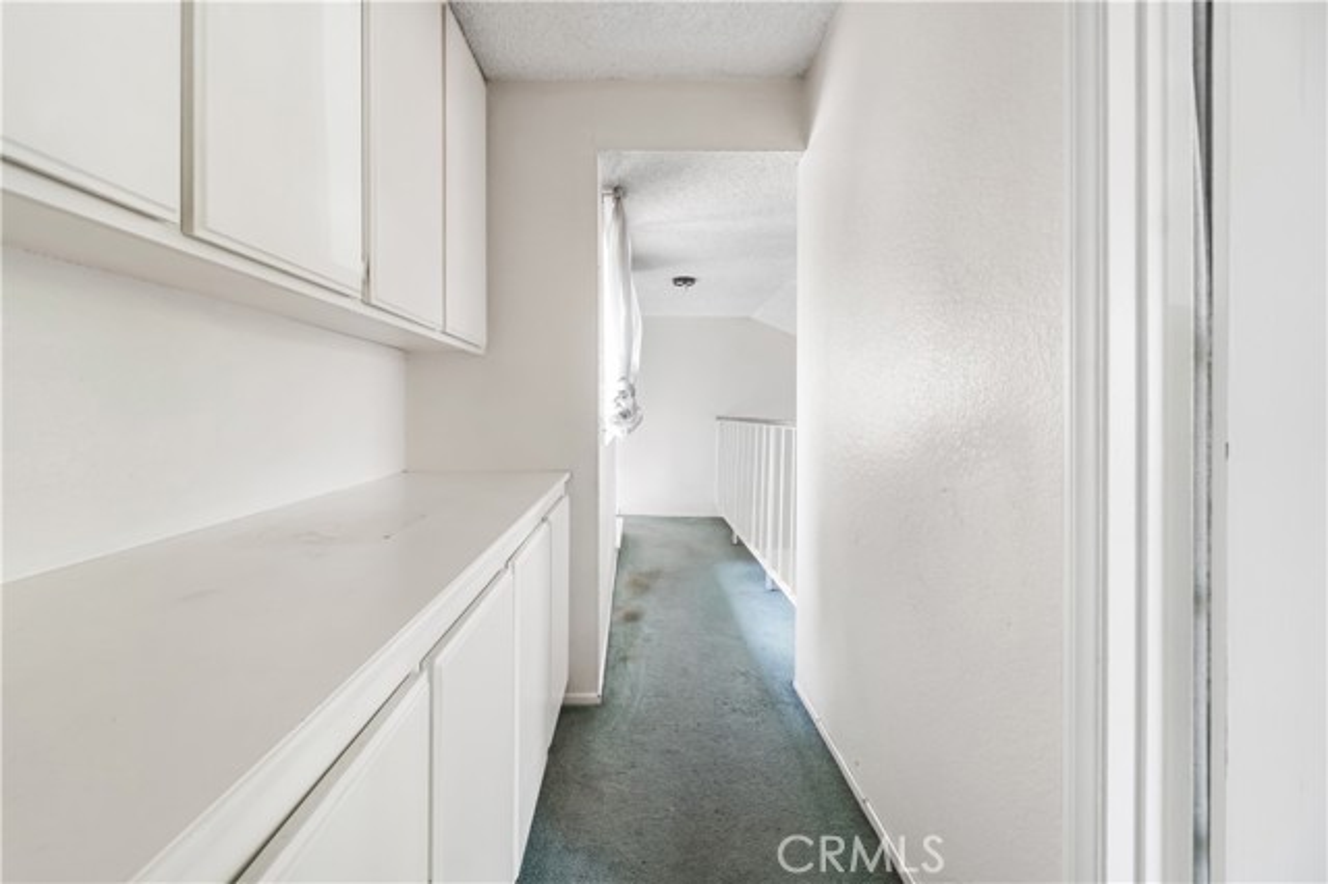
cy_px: 442
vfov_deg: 77.3
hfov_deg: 100.4
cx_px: 664
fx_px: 553
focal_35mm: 15
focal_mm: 10
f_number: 7.1
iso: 320
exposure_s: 1/3
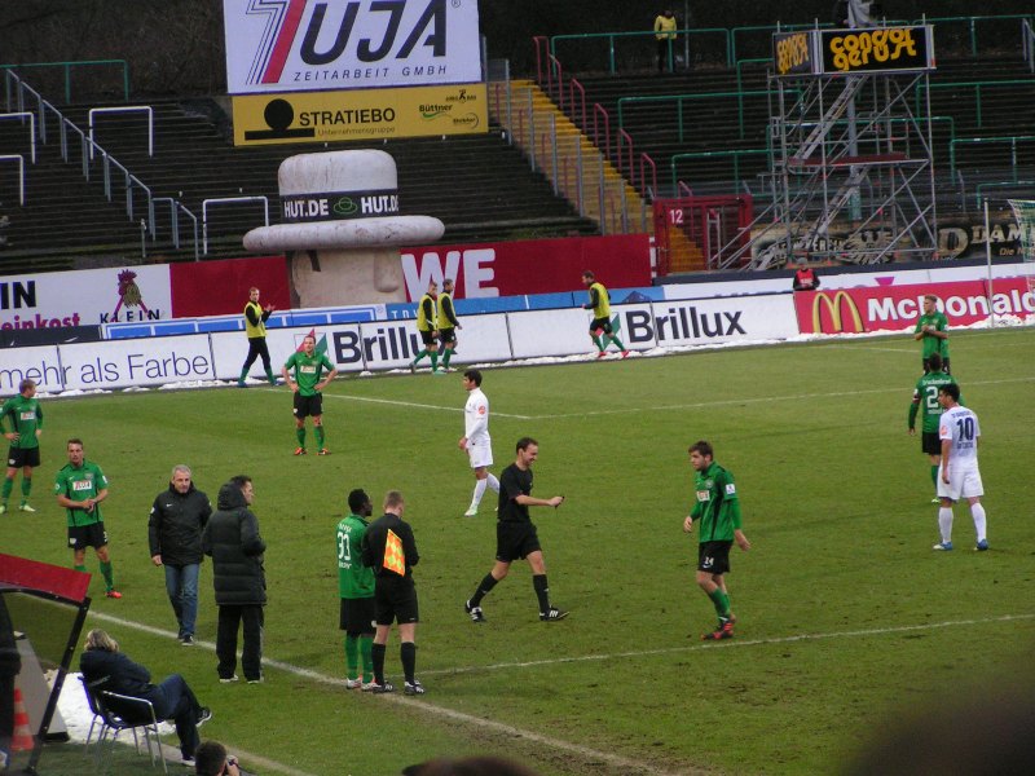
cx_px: 518
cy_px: 388
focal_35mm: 197
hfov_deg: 10.0
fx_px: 5890
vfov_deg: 7.5
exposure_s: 1/160
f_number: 3.5
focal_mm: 30.1
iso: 200
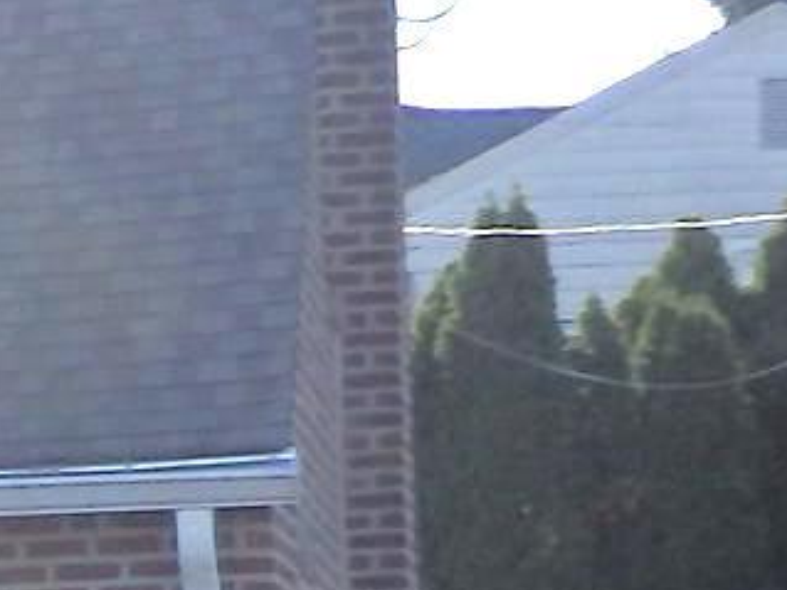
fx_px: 6568
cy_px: 1081
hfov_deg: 6.4
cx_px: -1362
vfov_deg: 5.1
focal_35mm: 289
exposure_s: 1/1000
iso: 125
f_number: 3.8
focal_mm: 8
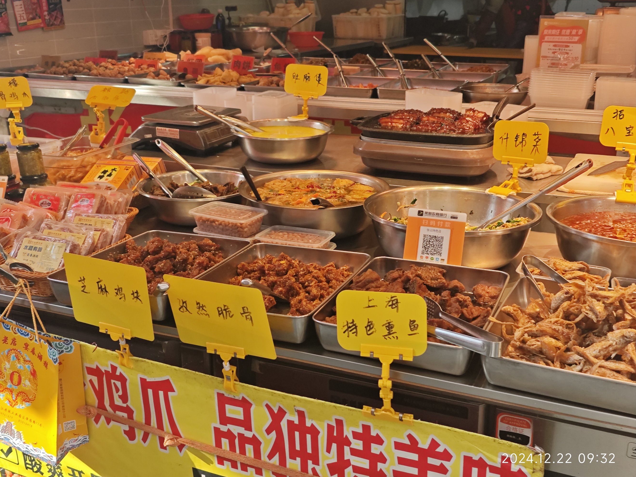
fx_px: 661
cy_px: 239
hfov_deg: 51.4
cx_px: 309
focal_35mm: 36
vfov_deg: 39.7
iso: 50
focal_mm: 6.68
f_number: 1.42
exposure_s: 1/476
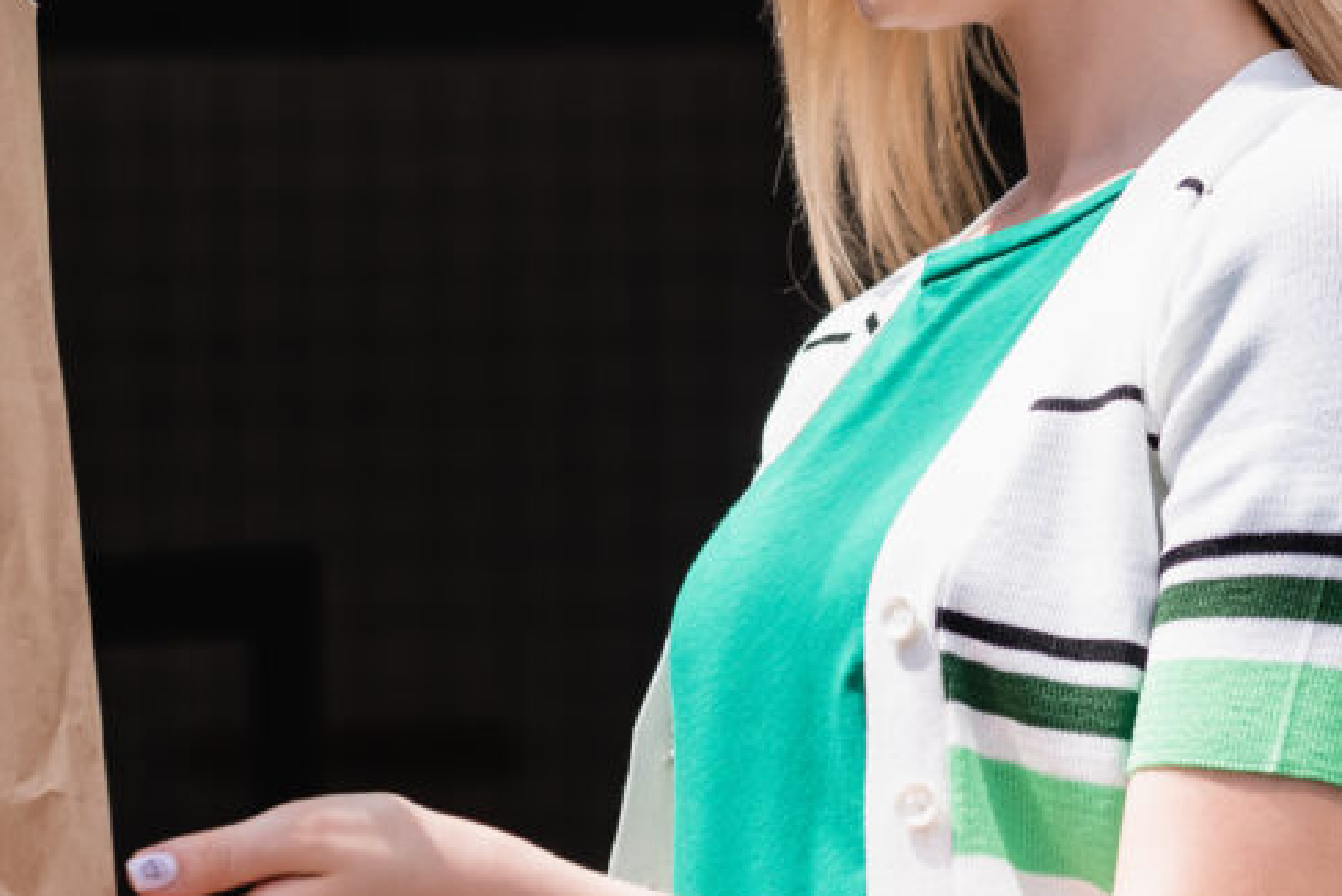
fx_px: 9623
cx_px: 212
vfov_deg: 5.3
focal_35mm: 258
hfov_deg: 8.0
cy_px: 166
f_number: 5
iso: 100
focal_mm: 82
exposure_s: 1/1000
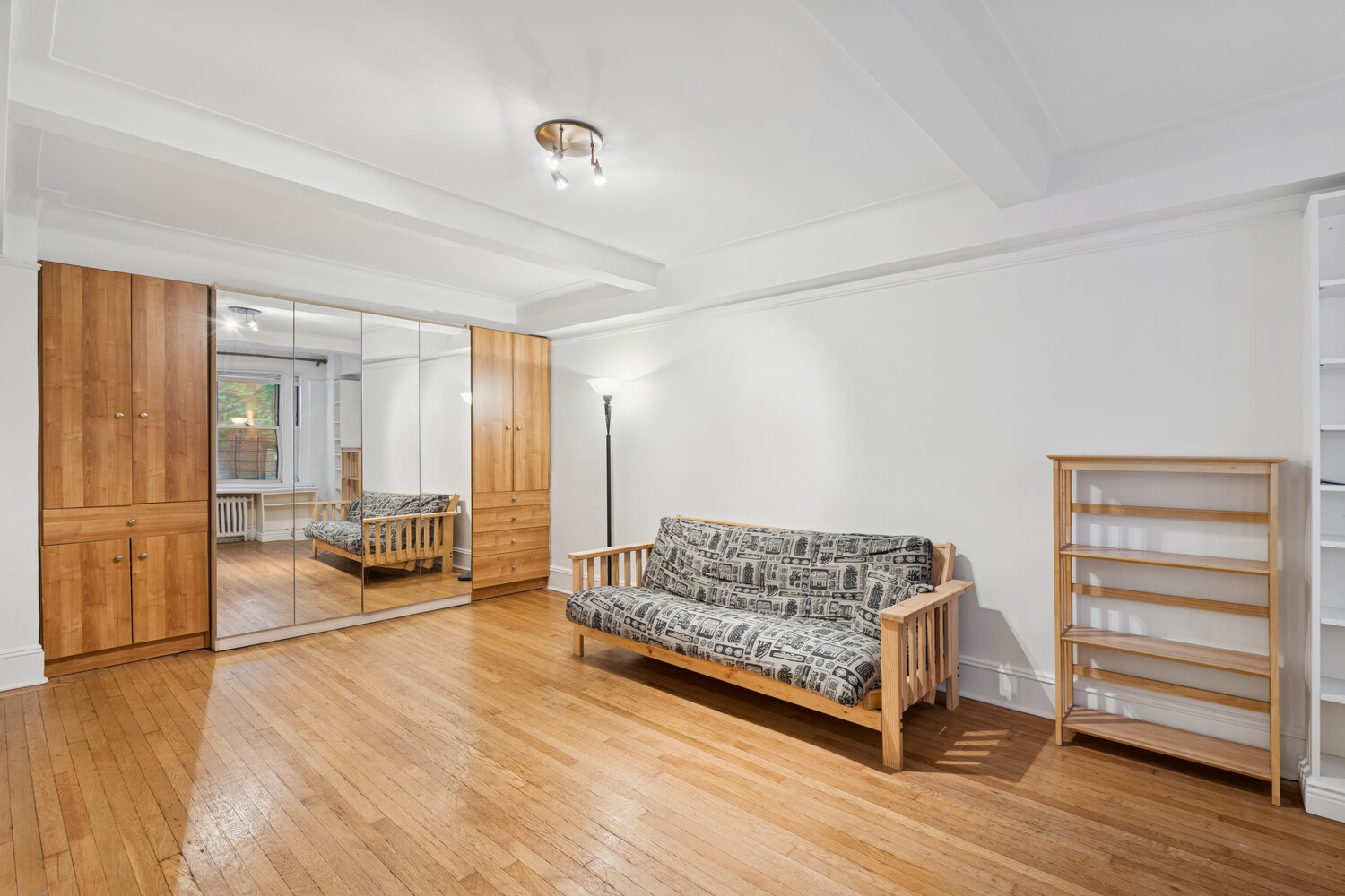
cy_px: 448
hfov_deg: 96.7
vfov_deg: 73.7
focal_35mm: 16
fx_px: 598
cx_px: 672
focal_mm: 16
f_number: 13
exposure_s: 4
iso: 200
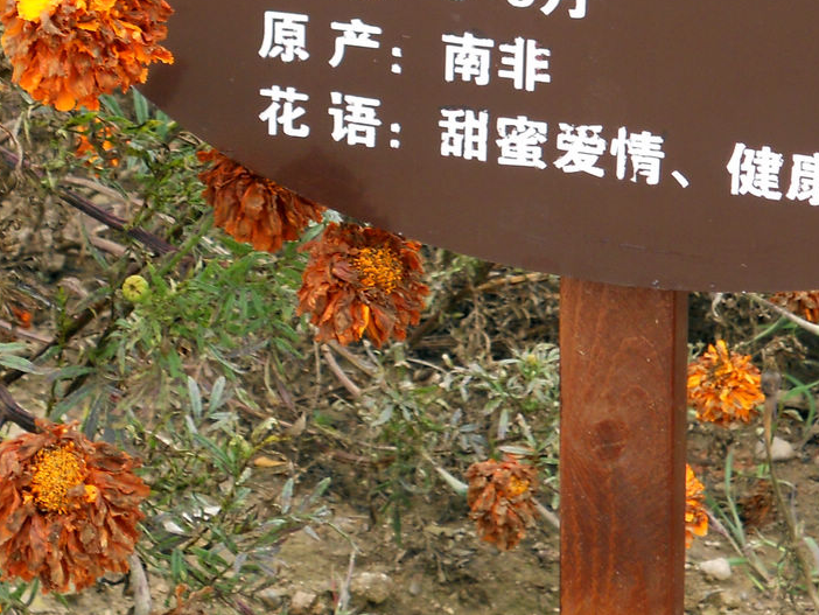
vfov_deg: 11.8
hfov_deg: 16.0
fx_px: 2911
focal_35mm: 123
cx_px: 385
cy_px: -83
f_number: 4.8
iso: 80
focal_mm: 9.8
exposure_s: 1/40
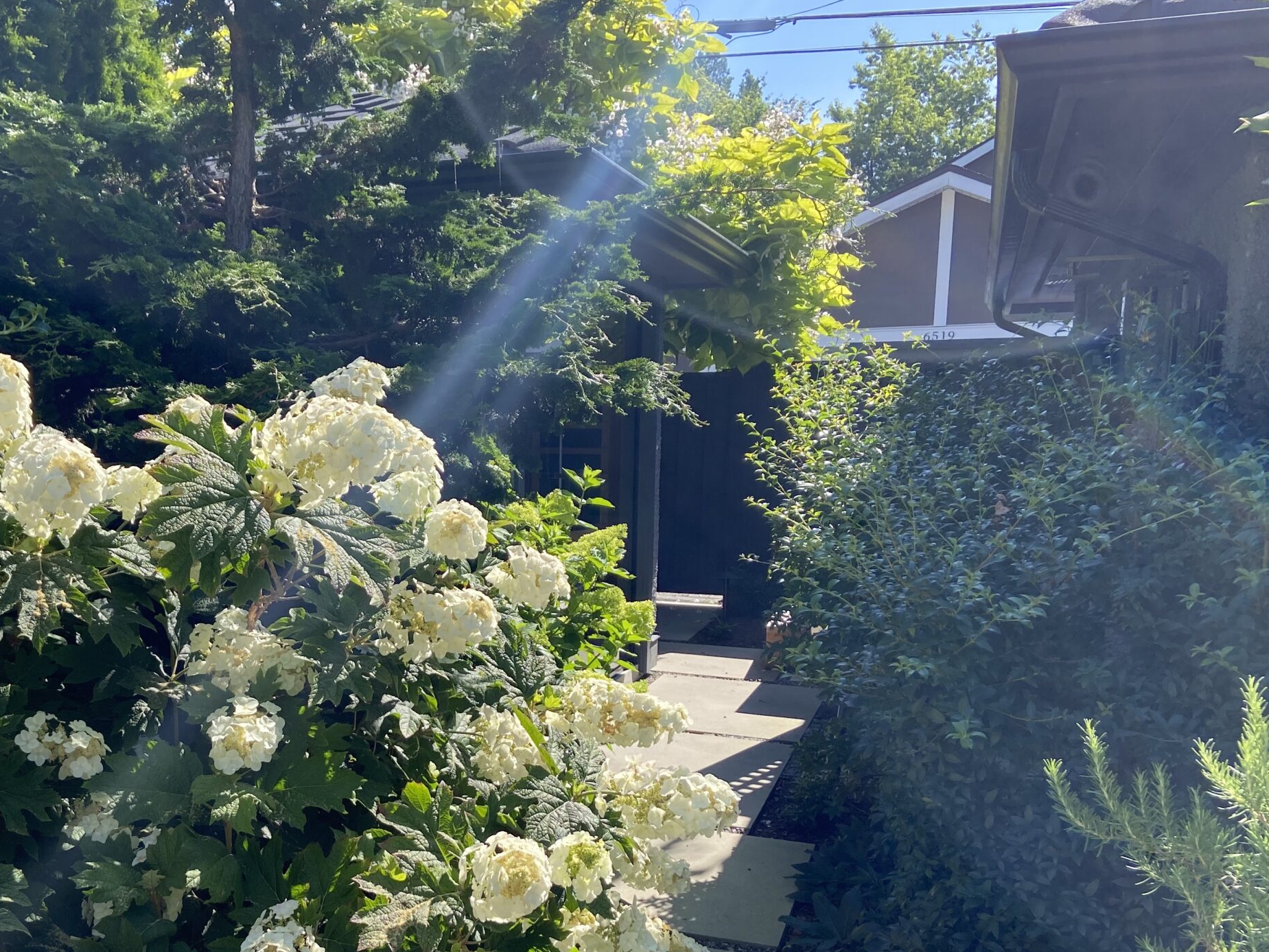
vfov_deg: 39.1
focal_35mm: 36
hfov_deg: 50.6
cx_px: 443
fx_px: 1320
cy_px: 653
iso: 32
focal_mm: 4.25
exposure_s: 1/1147
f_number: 1.8
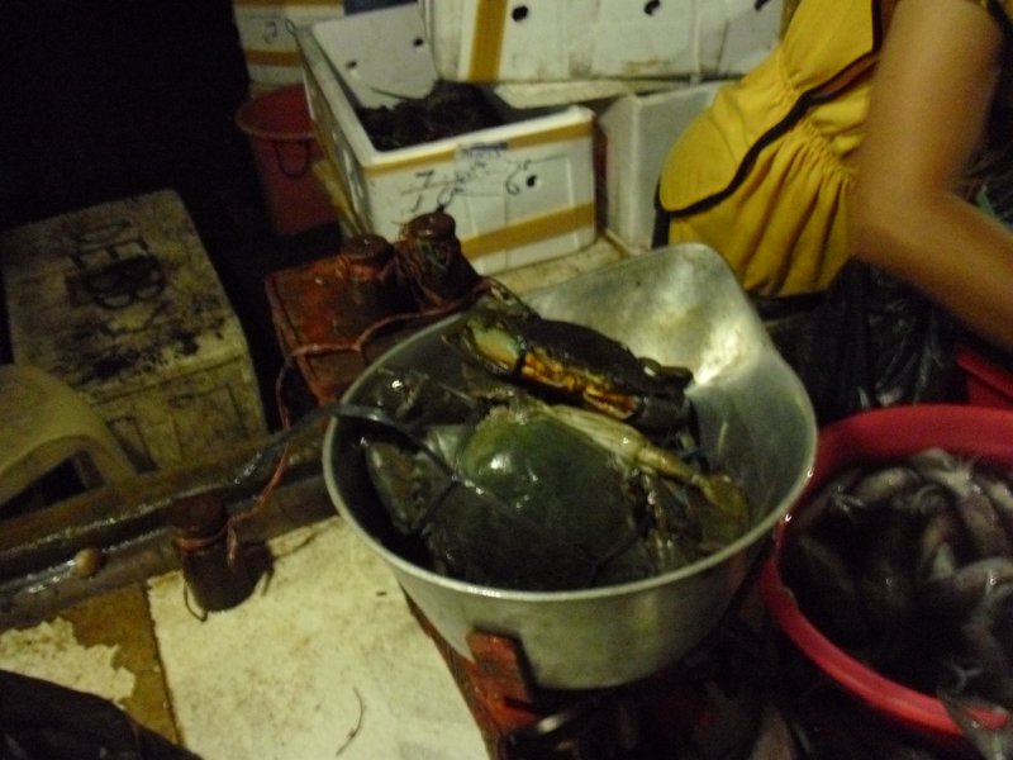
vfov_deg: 37.7
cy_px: 380
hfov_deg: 49.0
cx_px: 506
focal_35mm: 38
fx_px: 1112
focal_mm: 6.2
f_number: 2.8
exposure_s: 1/8
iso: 800
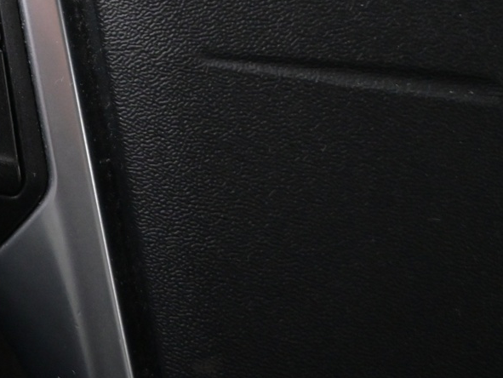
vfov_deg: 17.6
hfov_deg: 21.4
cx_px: -178
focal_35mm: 81
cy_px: -32
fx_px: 1177
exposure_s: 1/40
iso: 2500
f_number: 3.8
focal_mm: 20.5
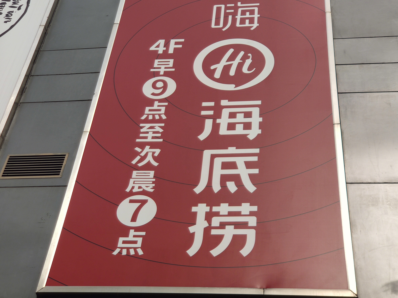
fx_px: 655
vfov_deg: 25.7
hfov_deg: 33.8
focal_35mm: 57
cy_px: 149
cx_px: 199
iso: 100
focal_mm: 6.22
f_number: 2.2
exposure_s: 1/1113
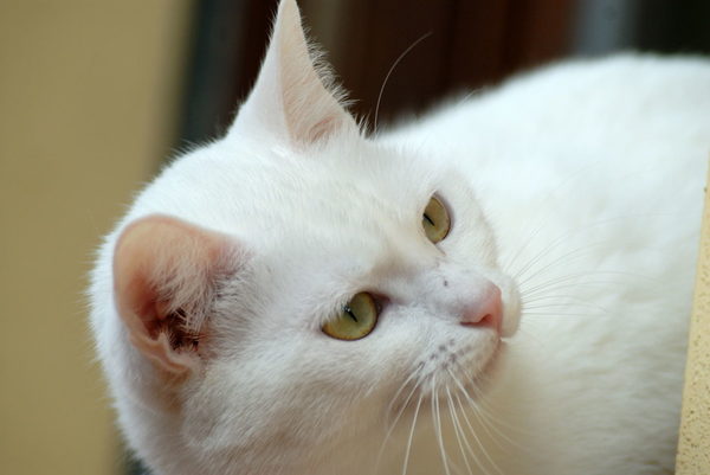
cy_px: 238
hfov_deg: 10.2
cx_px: 355
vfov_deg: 6.8
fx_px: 3997
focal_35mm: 202
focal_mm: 135
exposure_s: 1/250
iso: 200
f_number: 5.6
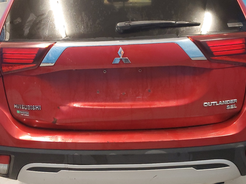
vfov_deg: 36.6
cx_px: 123
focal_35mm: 39
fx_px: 277
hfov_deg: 47.9
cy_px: 67
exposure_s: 1/20
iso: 299
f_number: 1.5
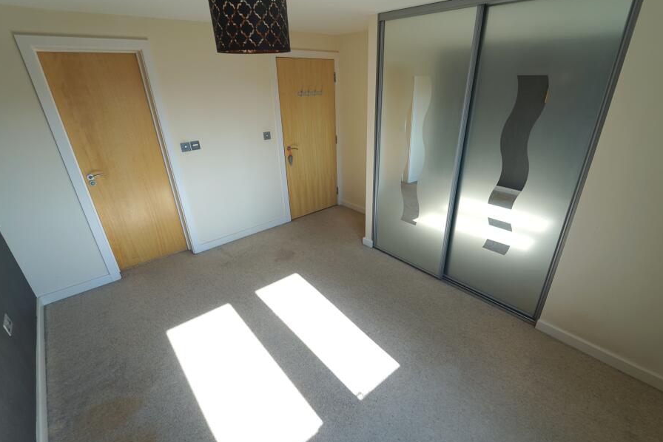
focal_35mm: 16
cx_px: 351
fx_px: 295
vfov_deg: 73.7
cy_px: 231
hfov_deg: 96.6
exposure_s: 1/80
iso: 100
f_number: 5.6
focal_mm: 14
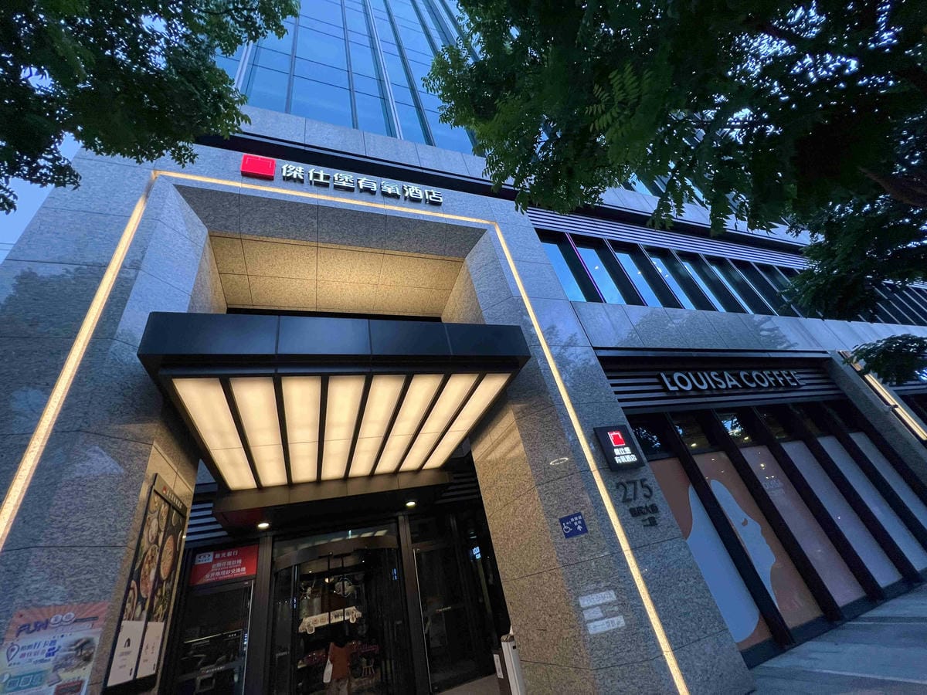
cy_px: 348
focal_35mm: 13
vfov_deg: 89.9
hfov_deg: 106.2
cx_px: 464
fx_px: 348
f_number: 1.8
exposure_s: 1/120
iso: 160
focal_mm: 1.57
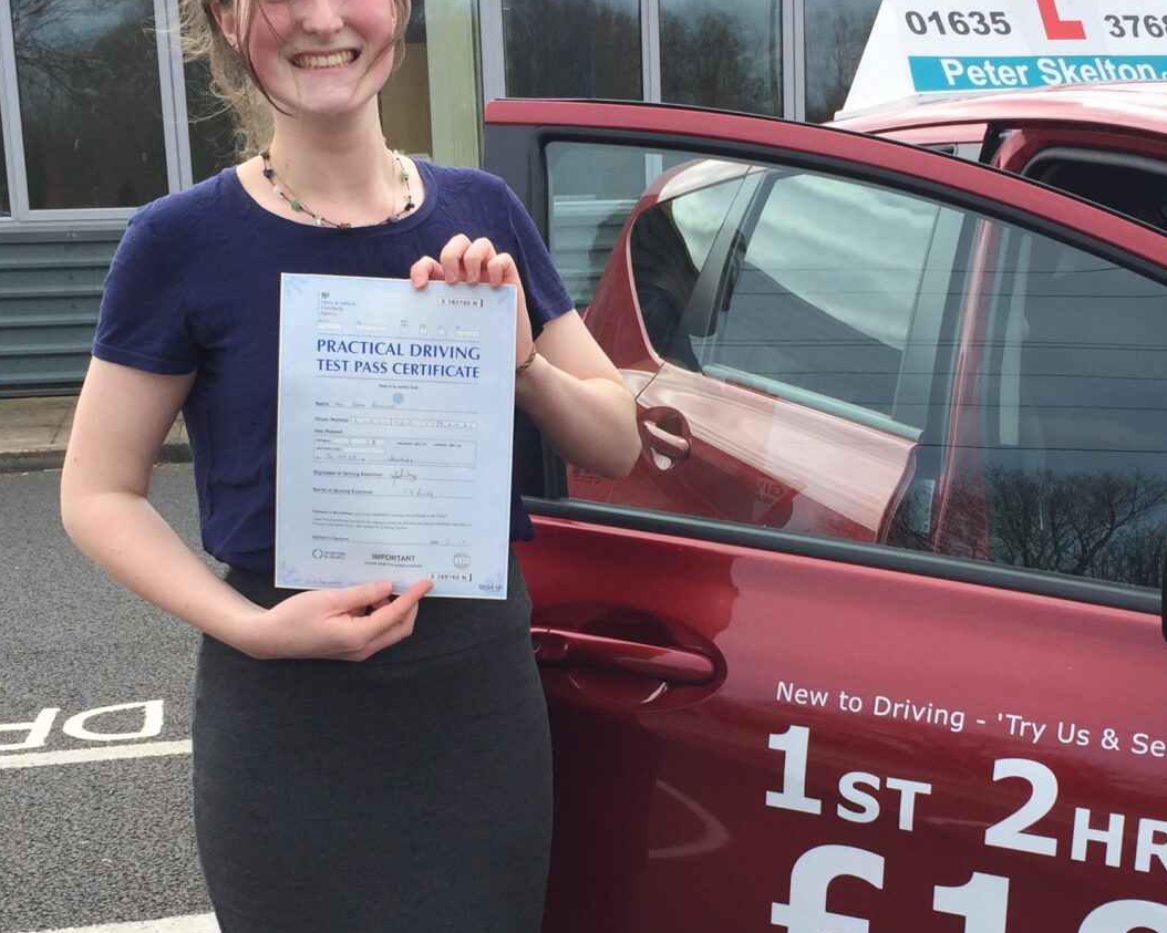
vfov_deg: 27.6
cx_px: 667
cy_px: 556
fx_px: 1899
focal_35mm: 55
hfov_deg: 34.1
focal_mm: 4.15
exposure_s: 1/898
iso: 32
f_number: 2.2
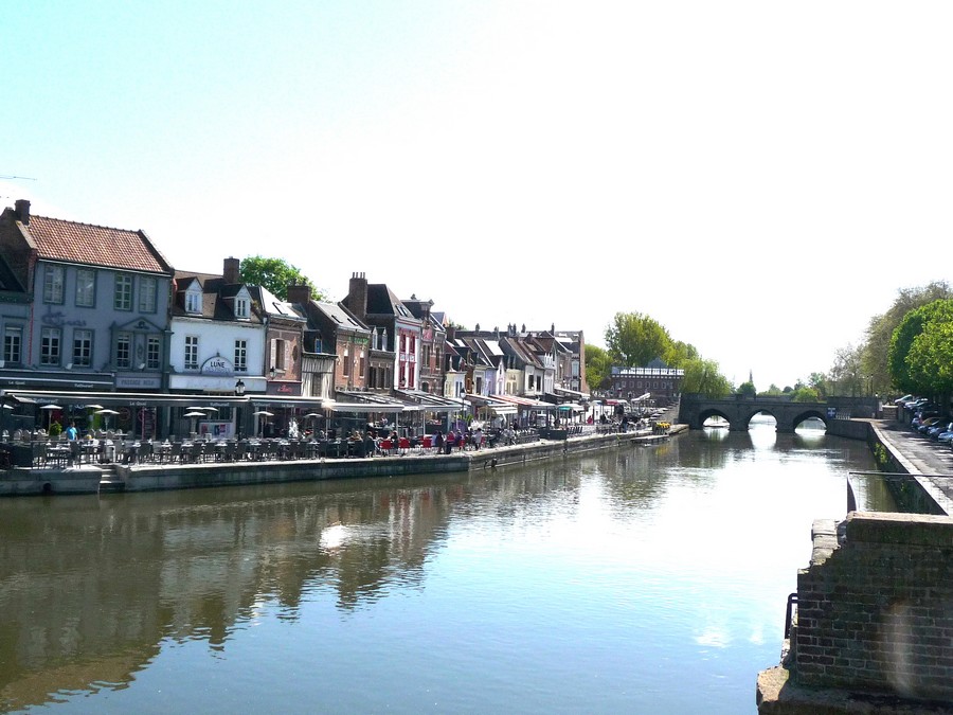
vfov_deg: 37.7
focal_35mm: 38
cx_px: 476
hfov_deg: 49.0
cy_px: 358
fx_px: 1046
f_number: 9
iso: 100
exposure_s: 1/500
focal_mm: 5.6
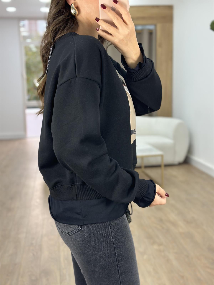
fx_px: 396
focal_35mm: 48
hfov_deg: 30.3
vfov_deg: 39.7
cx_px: 107
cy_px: 142
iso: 125
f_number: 1.78
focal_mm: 6.86
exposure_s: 1/100
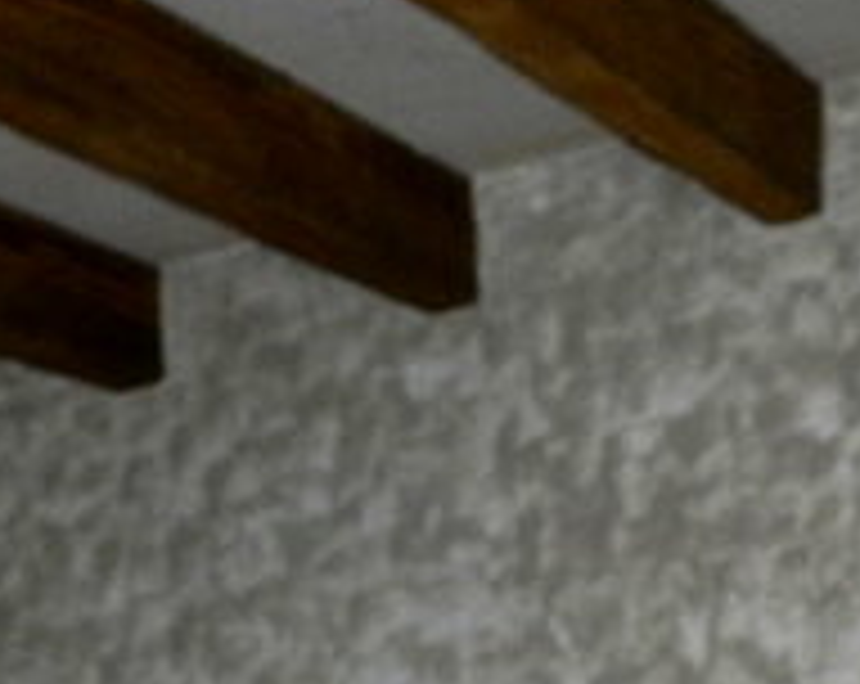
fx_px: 2692
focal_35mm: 106
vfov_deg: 12.4
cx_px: 919
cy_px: 1451
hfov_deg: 17.6
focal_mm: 4
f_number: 3.4
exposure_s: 1/30
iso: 200
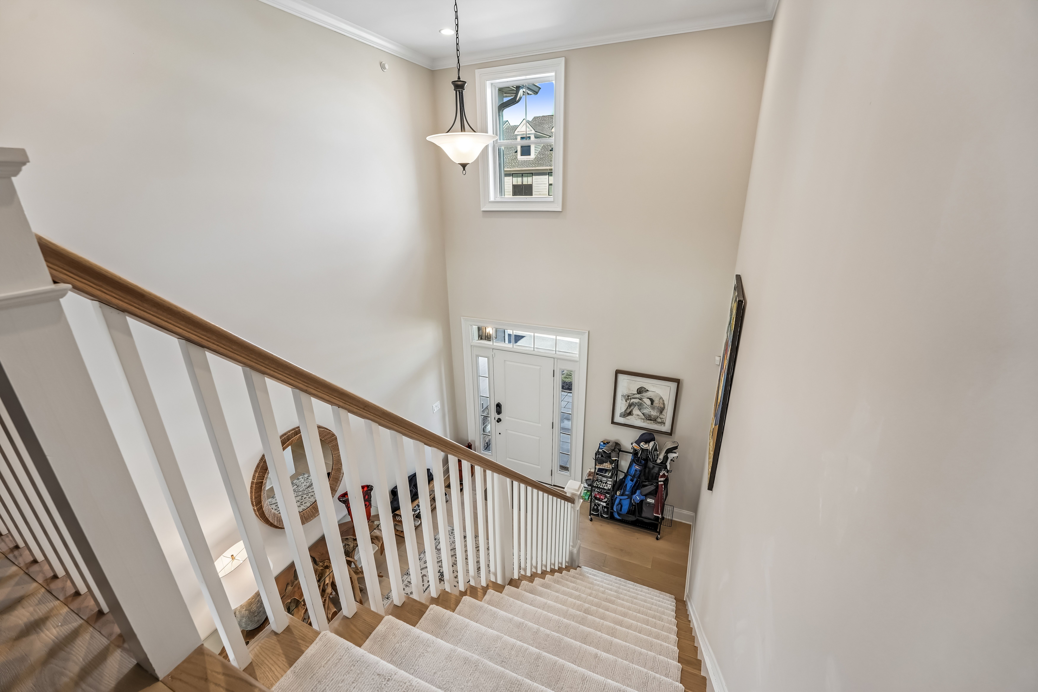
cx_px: 519
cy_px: 346
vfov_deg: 81.2
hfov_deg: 104.3
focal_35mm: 14
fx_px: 404
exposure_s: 1/10
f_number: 8
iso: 200
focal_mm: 14
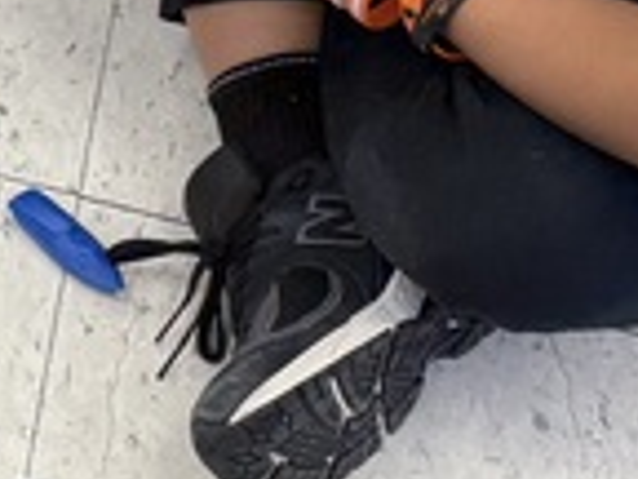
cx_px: -851
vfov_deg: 8.6
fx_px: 3152
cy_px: 0
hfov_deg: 10.2
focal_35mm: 171
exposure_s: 1/120
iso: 125
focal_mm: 6.76
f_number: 1.78
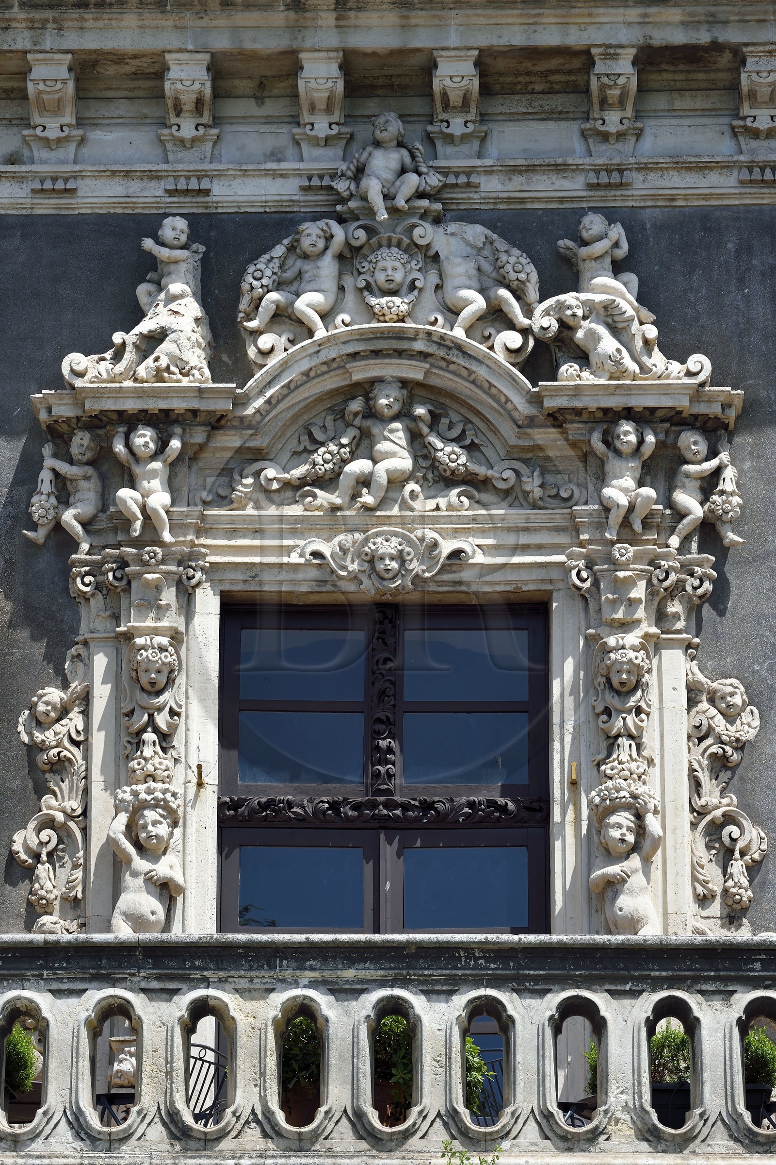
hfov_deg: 10.2
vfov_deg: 15.2
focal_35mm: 135
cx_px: 388
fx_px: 4365
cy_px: 582
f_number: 9
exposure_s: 1/320
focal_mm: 135
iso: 200
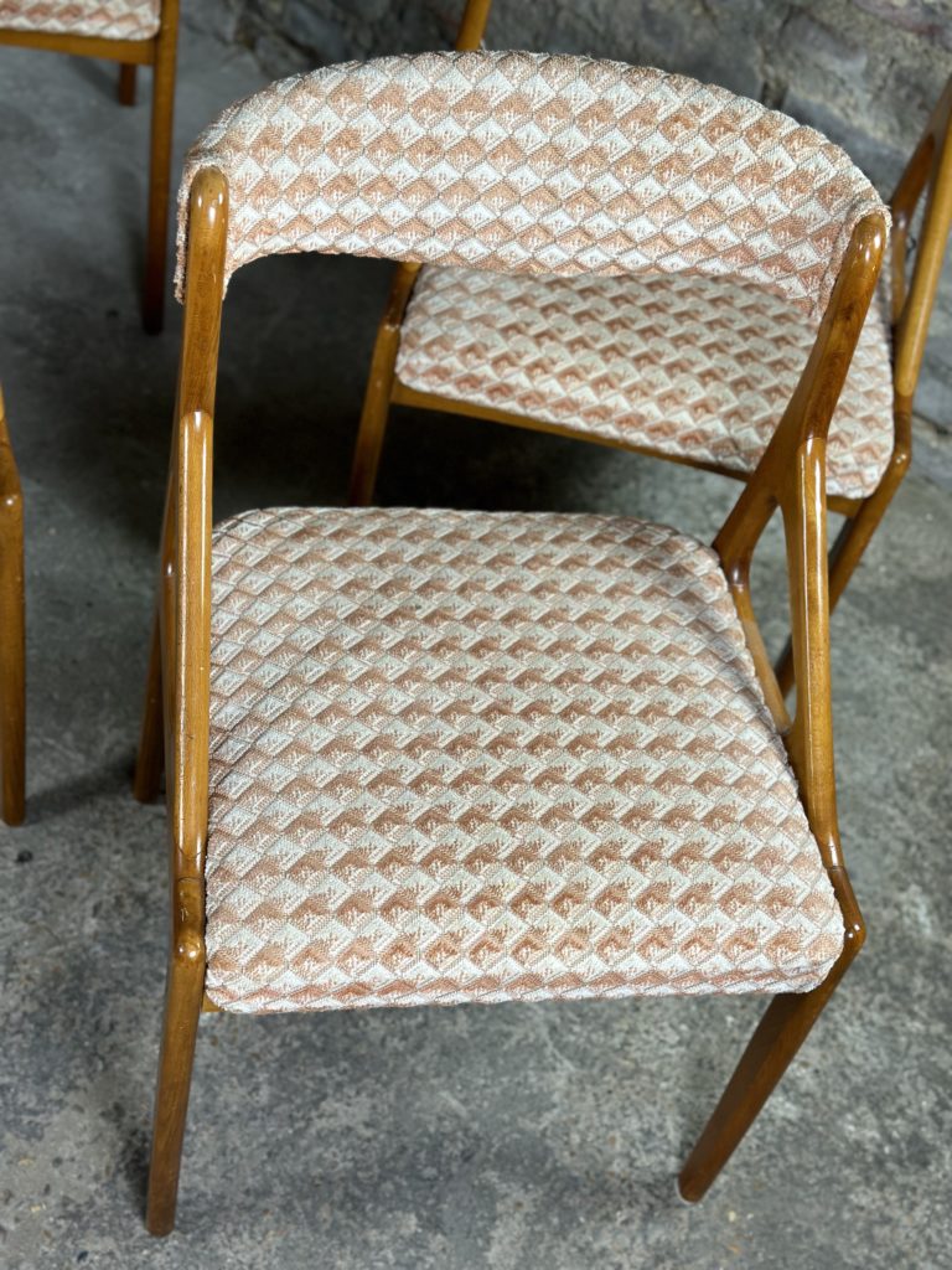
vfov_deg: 39.7
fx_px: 1760
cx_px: 476
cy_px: 635
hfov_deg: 30.3
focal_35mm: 48
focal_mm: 6.86
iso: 64
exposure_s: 1/50
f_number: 1.78
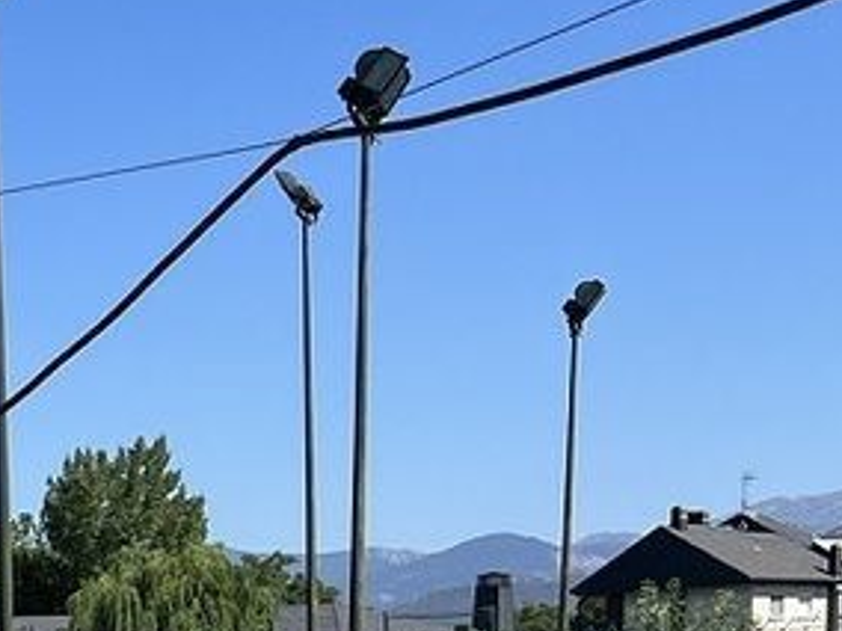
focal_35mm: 117
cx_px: -709
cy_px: 909
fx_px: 2846
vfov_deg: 12.1
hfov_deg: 14.6
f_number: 1.5
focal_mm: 5.7
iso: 50
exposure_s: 1/4444
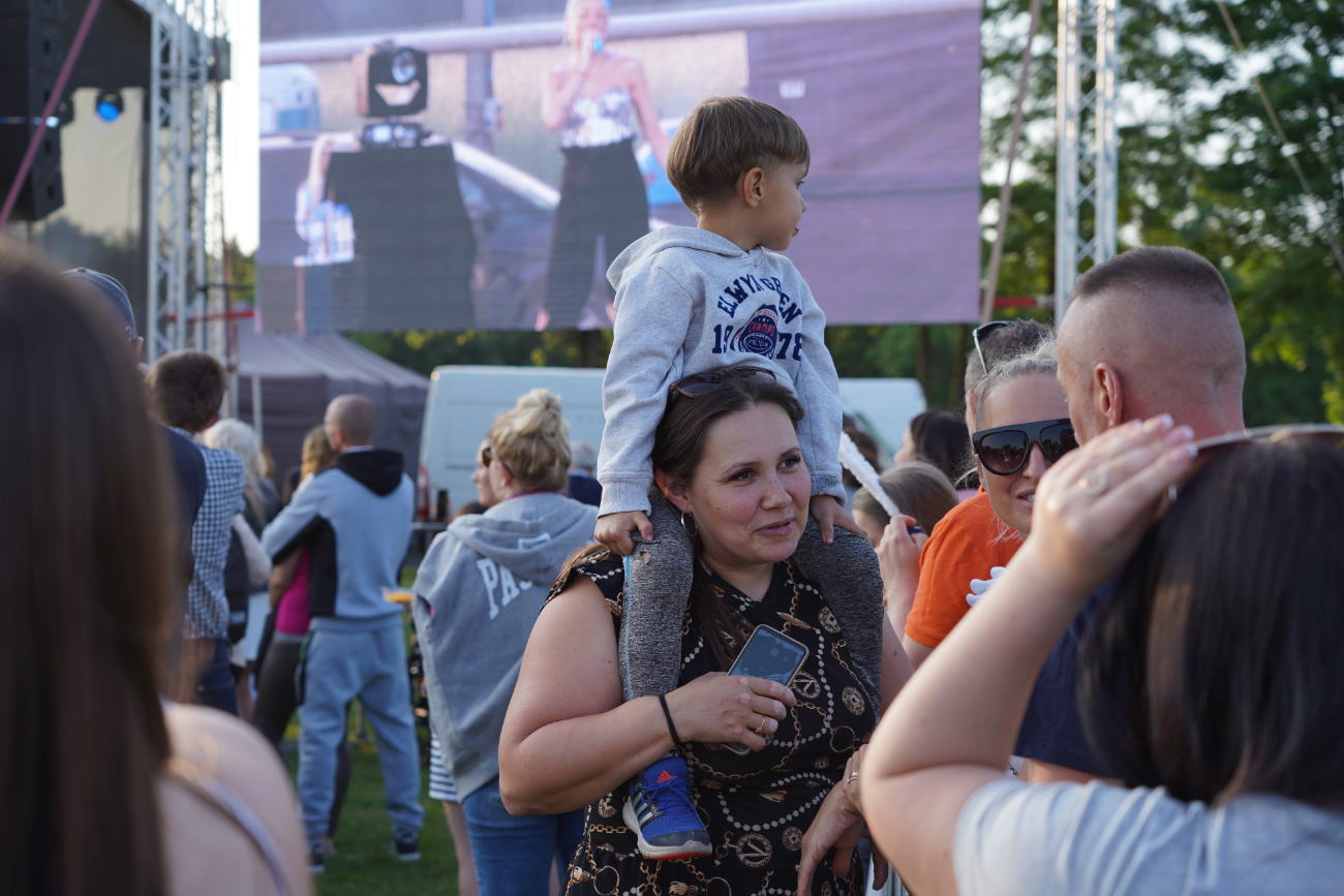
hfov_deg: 34.5
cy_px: 448
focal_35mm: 58
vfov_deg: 23.4
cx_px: 672
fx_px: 2165
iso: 100
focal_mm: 58
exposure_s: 1/200
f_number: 4.5
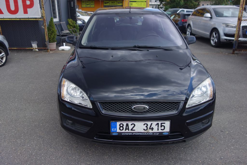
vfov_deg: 46.4
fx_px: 192
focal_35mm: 28
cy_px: 82
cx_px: 124
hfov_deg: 65.5
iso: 125
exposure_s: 1/1250
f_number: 2
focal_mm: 10.4
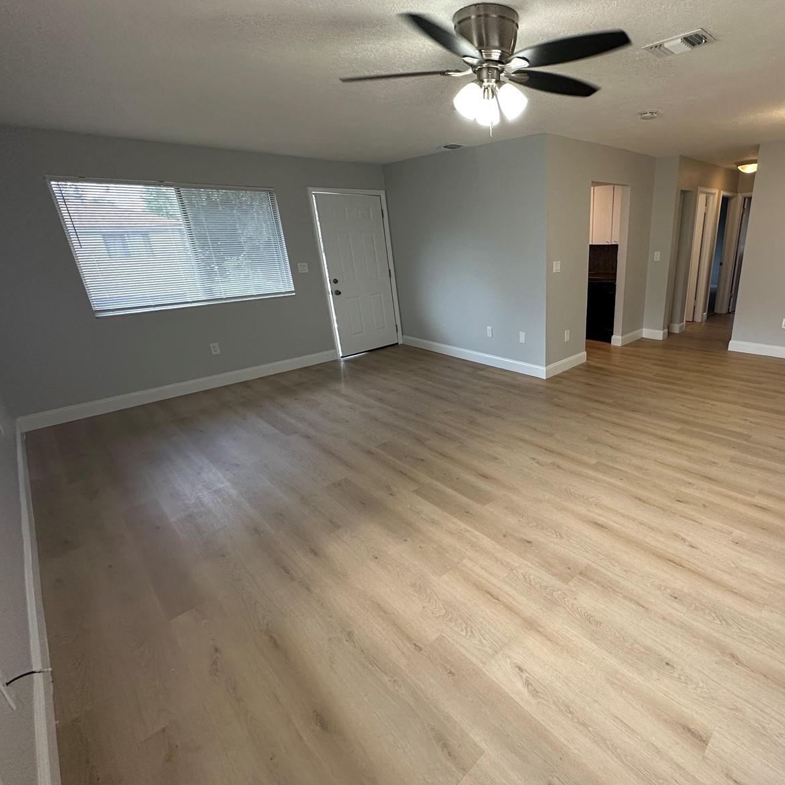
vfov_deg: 84.0
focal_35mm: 17
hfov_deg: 81.5
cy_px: 391
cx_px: 516
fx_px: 436
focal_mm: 2.22
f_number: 2.2
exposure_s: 1/120
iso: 200
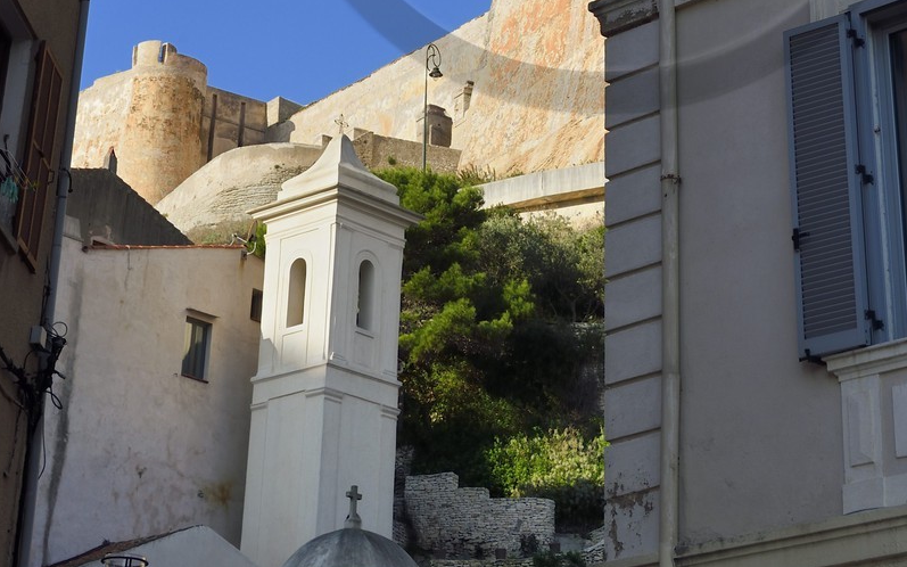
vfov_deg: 13.5
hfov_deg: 22.5
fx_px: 2274
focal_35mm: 92
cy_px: -241
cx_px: 603
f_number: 11
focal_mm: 45
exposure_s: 1/250
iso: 200
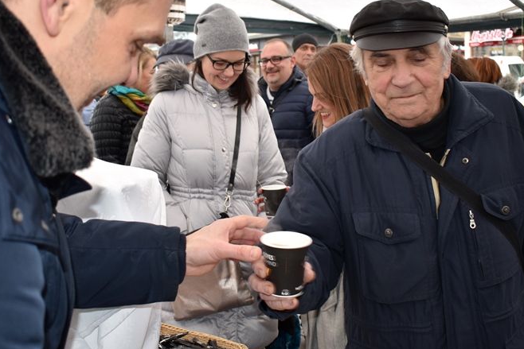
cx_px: 238
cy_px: 128
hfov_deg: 46.3
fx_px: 611
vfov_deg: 31.8
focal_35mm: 42
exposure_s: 1/60
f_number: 3.5
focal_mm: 18
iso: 140
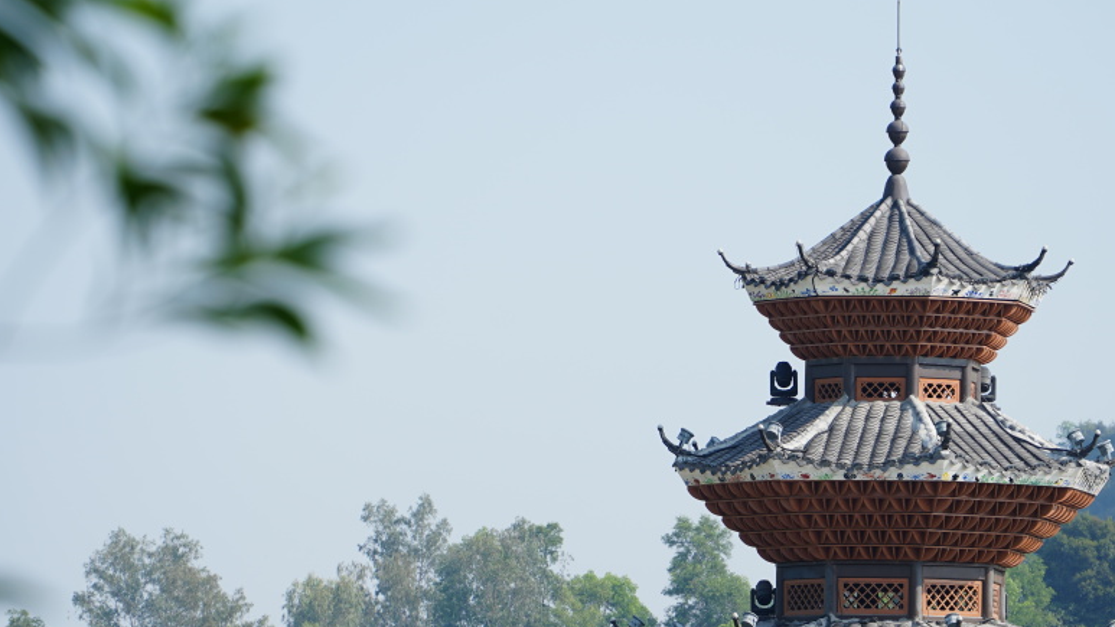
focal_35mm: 265
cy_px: 474
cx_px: 627
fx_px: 7836
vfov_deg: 4.6
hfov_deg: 8.1
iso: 100
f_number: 5.6
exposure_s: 1/320
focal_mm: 163
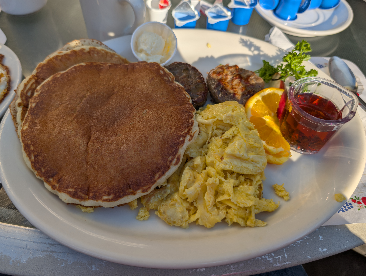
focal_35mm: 26
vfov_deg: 53.2
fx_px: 275
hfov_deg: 67.1
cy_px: 138
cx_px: 169
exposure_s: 1/649
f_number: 1.68
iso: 20
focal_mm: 6.9
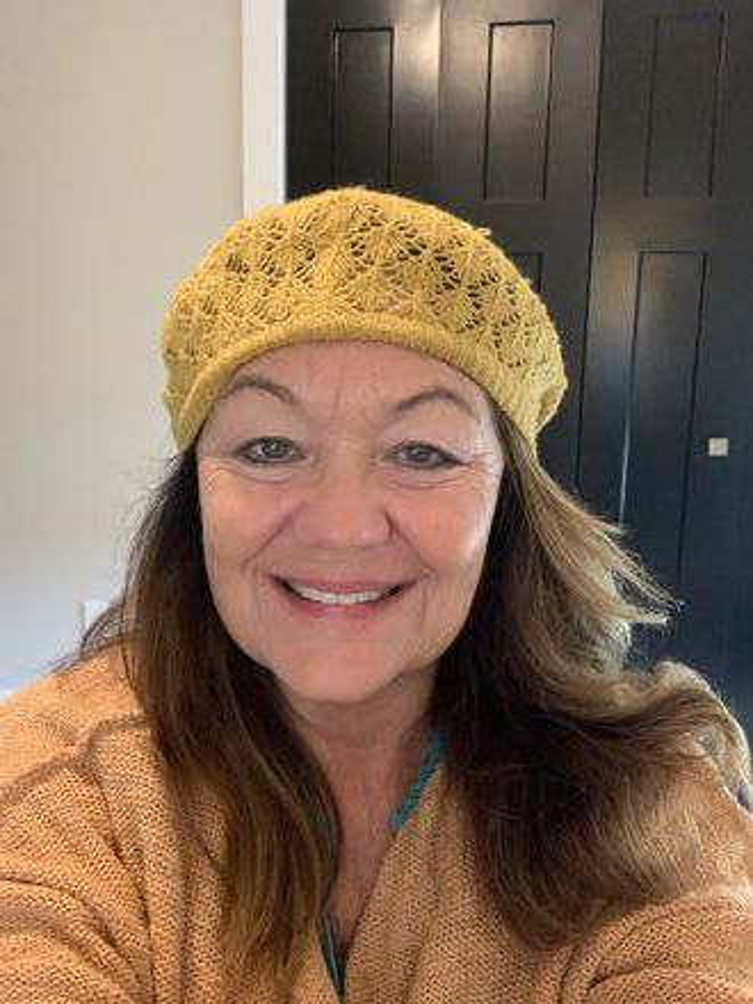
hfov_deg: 44.2
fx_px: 928
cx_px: 376
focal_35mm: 32
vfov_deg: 56.8
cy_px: 502
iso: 320
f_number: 2.2
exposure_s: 1/30
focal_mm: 2.87
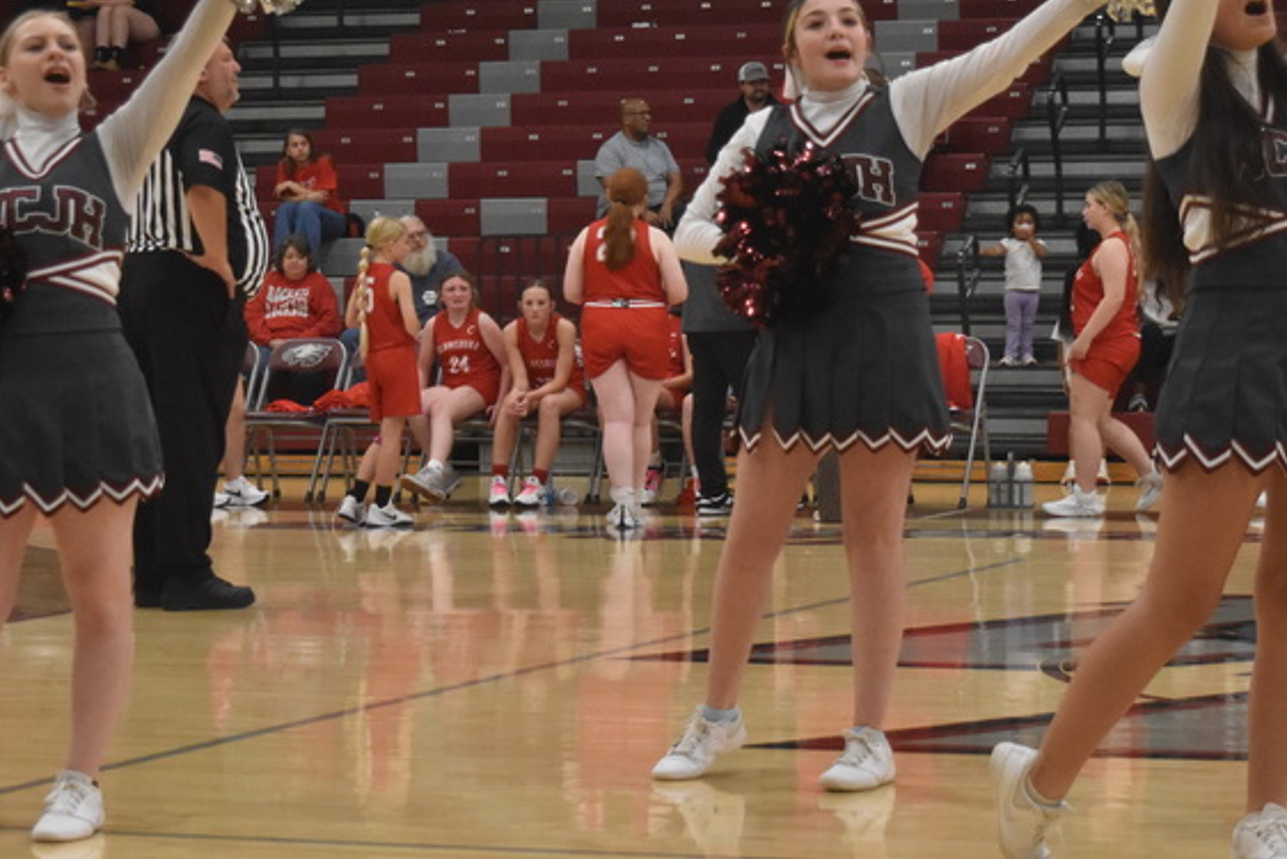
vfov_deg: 11.1
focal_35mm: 123
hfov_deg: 16.7
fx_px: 4395
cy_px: 249
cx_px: 698
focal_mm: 45
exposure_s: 1/320
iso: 3200
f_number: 5
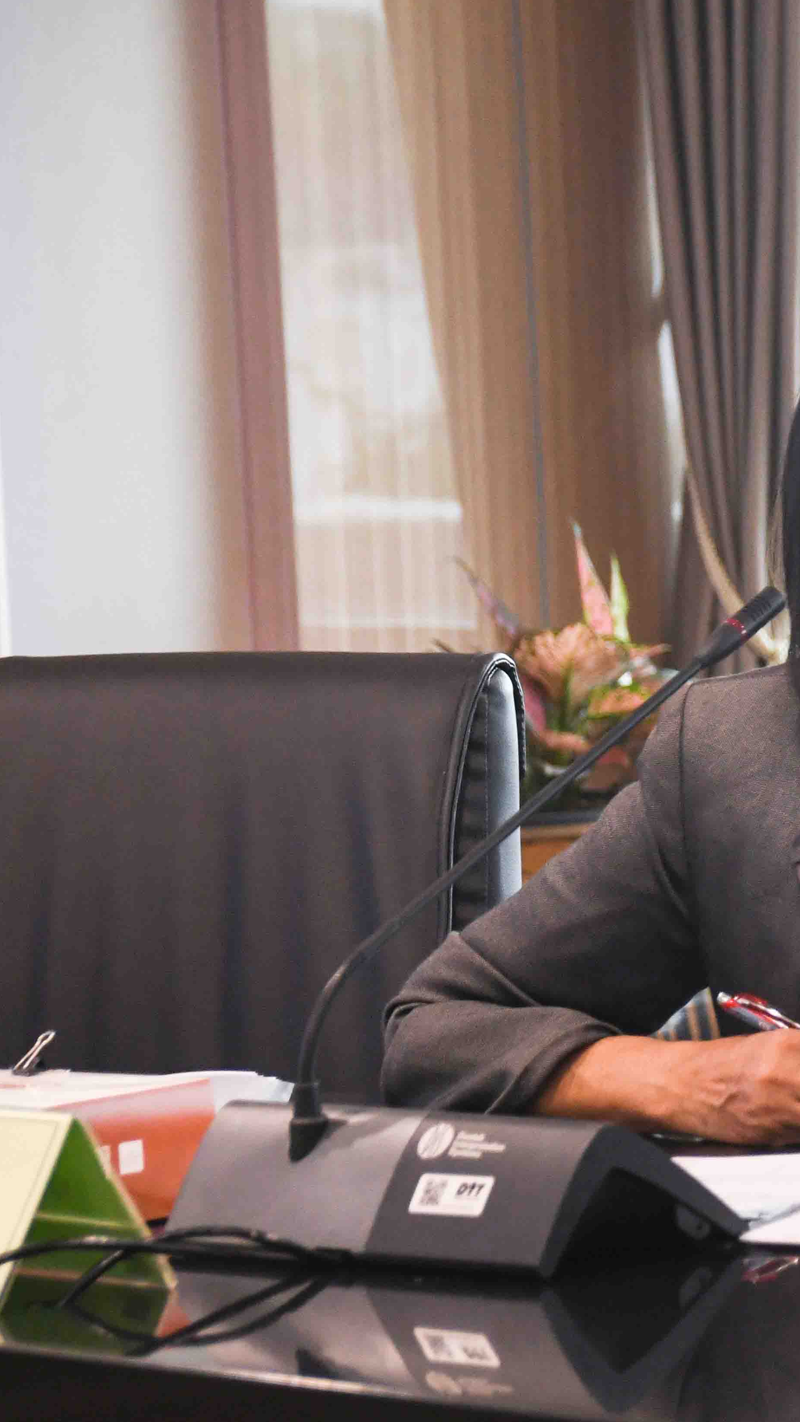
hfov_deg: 4.3
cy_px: 773
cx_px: 976
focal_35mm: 279
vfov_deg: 7.7
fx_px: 10522
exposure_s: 1/200
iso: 1600
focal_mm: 105
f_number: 5.6
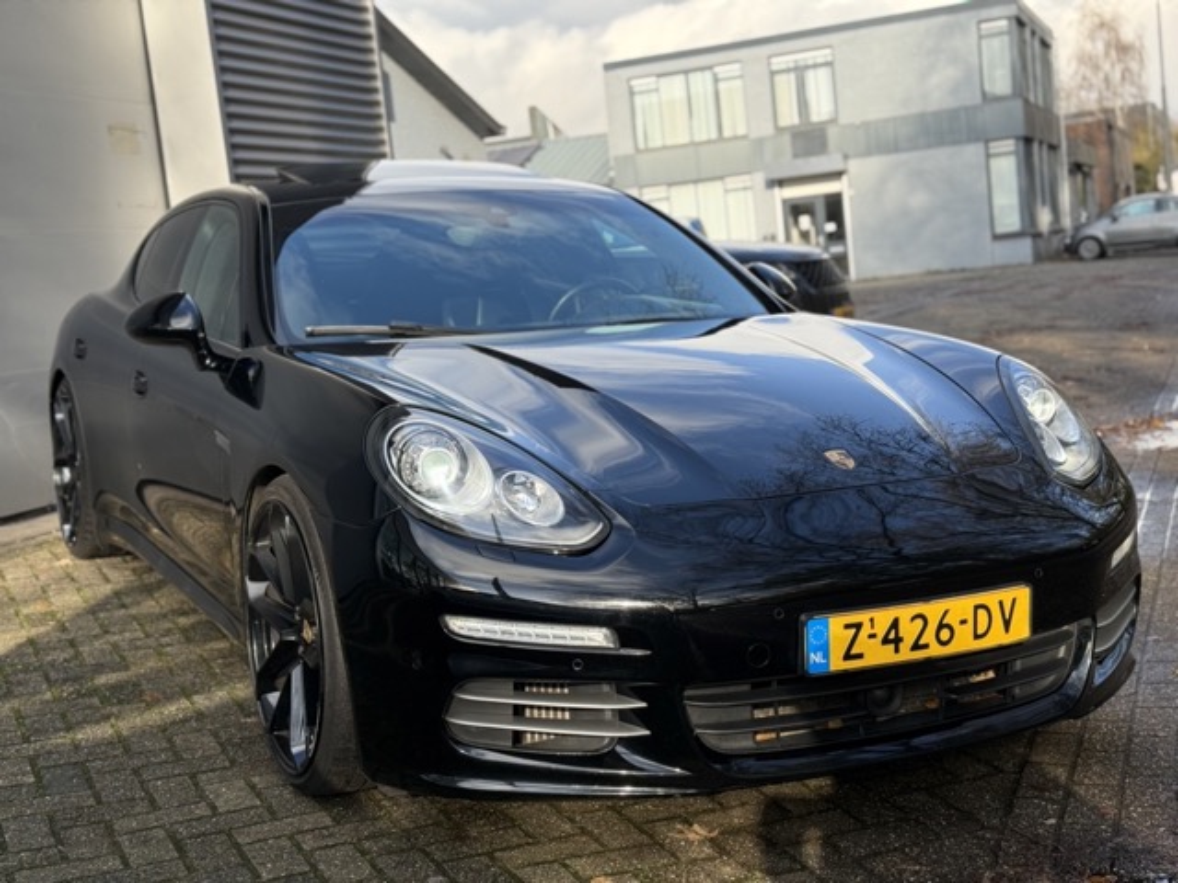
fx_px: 1633
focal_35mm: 48
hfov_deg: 39.7
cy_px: 442
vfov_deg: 30.3
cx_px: 589
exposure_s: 1/1222
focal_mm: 6.76
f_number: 1.78
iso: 64
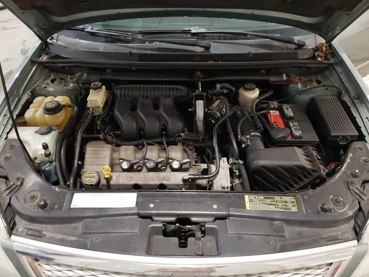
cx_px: 184
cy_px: 138
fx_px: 277
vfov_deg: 53.1
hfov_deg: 67.3
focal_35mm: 26
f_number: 1.5
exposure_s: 1/30
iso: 448
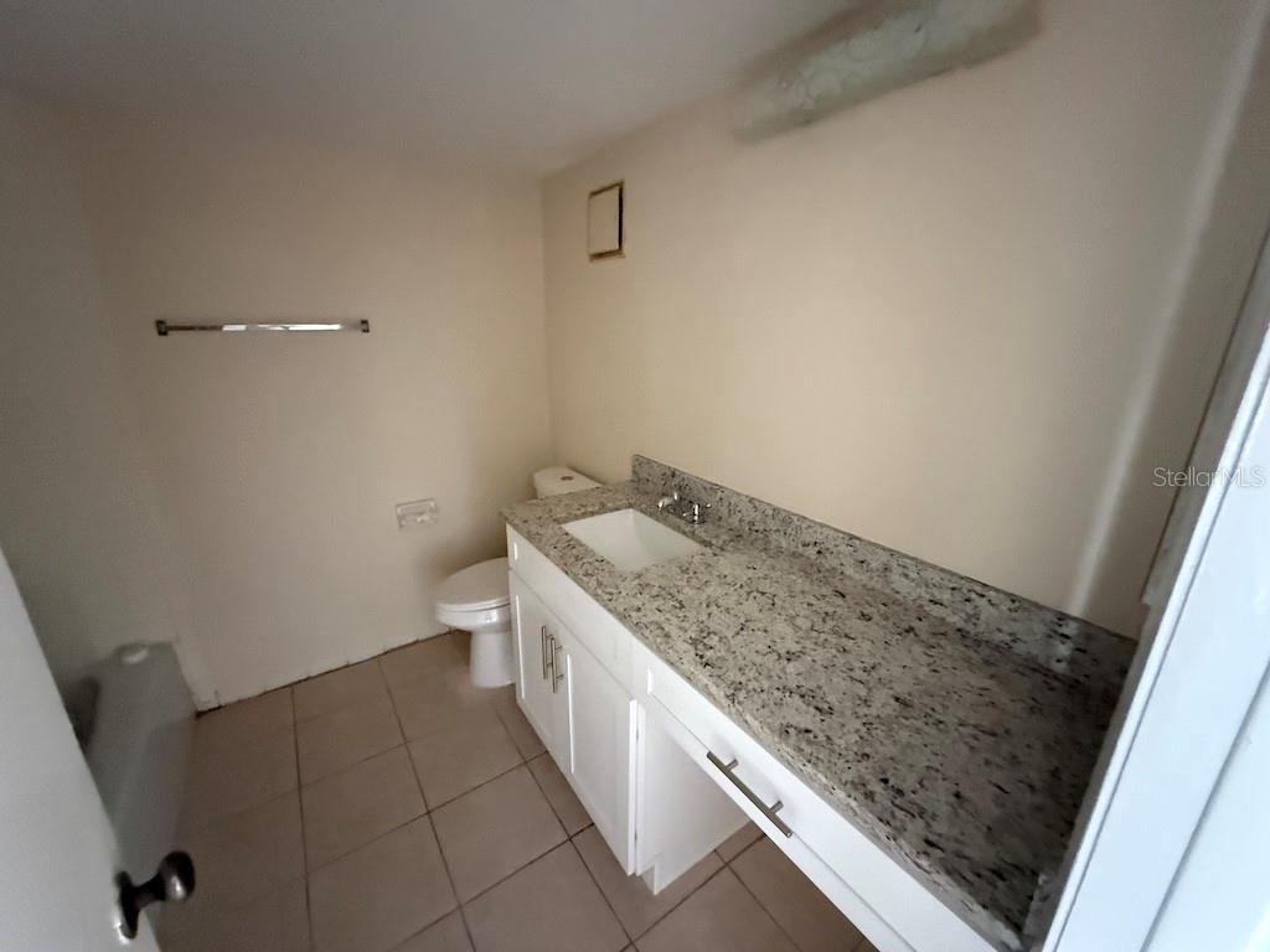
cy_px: 476
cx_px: 635
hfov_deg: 102.1
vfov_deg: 85.7
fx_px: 514
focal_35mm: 14
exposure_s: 1/60
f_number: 2.2
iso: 1250
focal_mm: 2.22
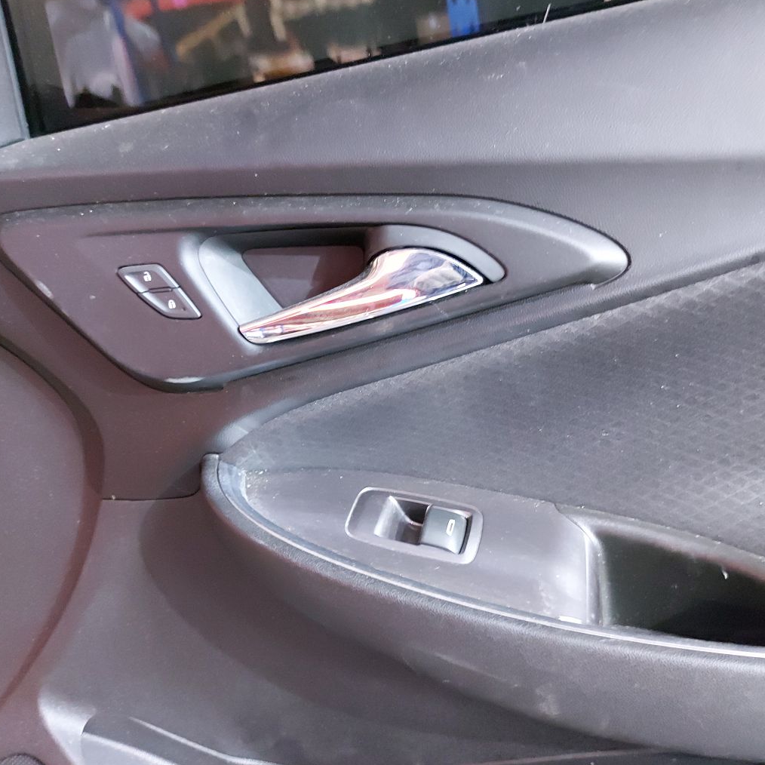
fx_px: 725
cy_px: 375
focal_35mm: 29
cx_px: 409
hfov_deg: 55.6
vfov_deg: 55.6
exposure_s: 1/14
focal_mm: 5.23
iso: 2000
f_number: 1.8
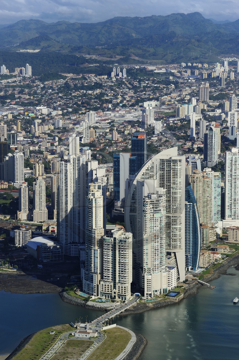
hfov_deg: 13.0
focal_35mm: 105
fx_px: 1047
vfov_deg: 19.5
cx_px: 120
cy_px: 180
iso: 200
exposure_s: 1/500
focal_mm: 105
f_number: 11
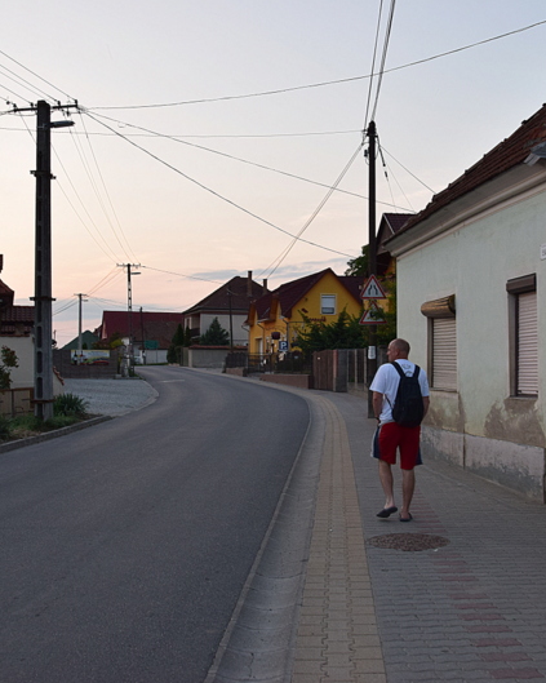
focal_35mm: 45
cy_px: 342
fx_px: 903
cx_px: 310
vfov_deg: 41.4
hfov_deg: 33.6
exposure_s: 1/60
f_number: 8
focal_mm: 21
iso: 400
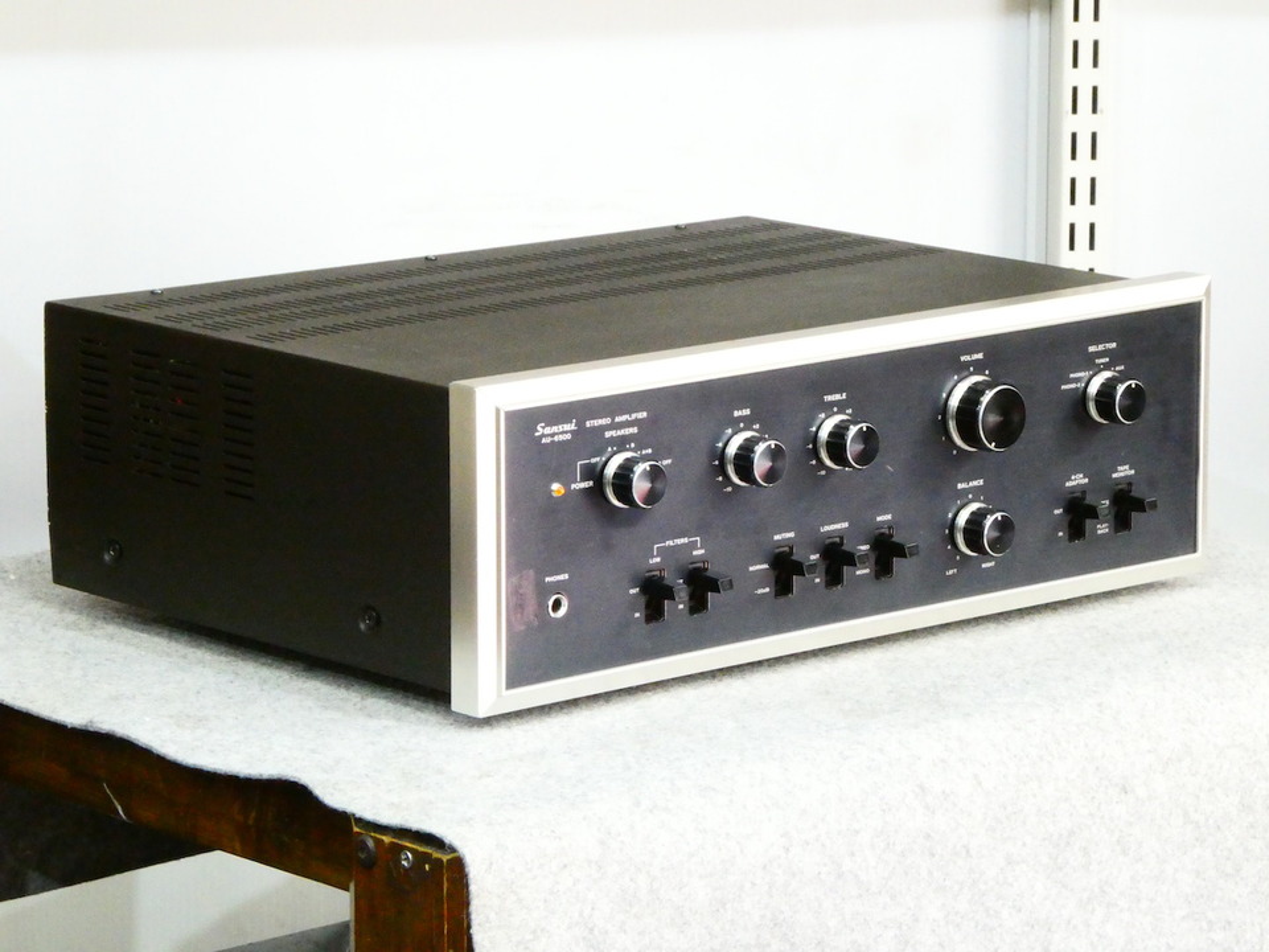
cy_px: 476
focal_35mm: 143
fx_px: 5242
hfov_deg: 13.8
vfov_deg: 10.4
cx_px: 634
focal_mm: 25.6
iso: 1600
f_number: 8
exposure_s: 1/20
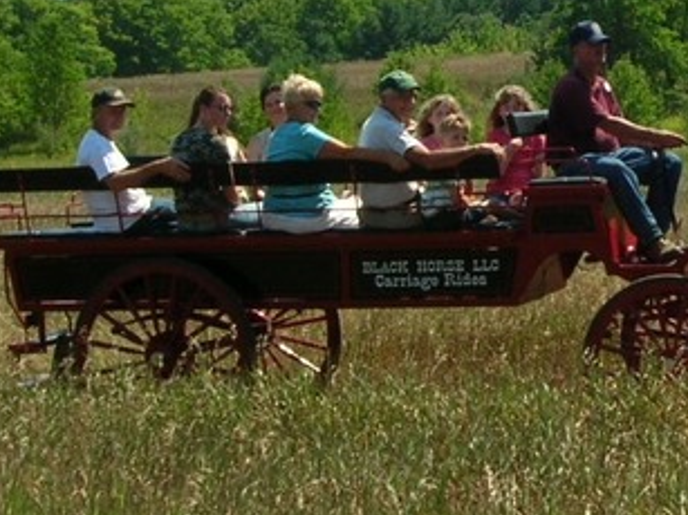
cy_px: 139
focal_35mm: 114
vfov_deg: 12.9
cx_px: 666
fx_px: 2265
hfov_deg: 16.9
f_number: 5.6
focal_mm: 5.8
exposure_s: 1/274
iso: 50
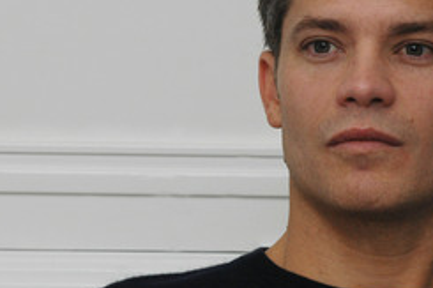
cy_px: 94
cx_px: 219
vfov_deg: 4.5
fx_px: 3676
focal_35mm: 306
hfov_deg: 6.7
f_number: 11
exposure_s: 1/320
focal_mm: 125
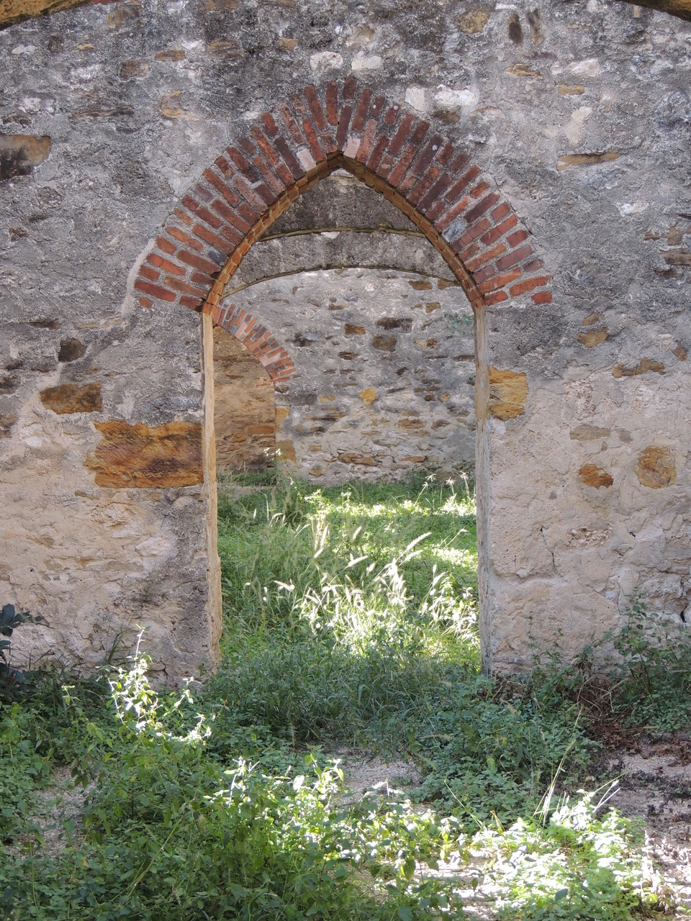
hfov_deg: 24.4
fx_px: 1597
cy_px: 460
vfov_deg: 32.2
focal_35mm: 60
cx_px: 346
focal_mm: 10.7
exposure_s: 1/60
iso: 200
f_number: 3.7
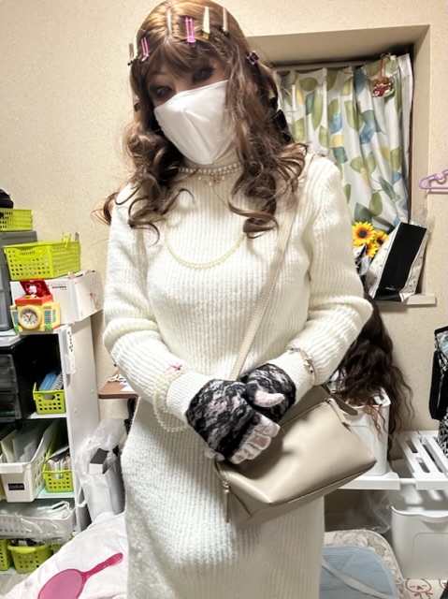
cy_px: 300
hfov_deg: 46.7
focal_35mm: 30
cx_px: 224
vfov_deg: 60.0
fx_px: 518
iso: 125
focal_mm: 2.69
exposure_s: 1/60
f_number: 1.9
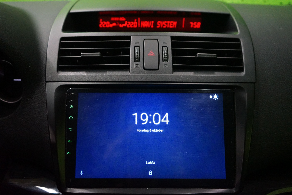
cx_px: 146
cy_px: 98
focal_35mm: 31
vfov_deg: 42.3
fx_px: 251
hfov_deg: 60.3
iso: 5000
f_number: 4
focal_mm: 31
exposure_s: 1/60
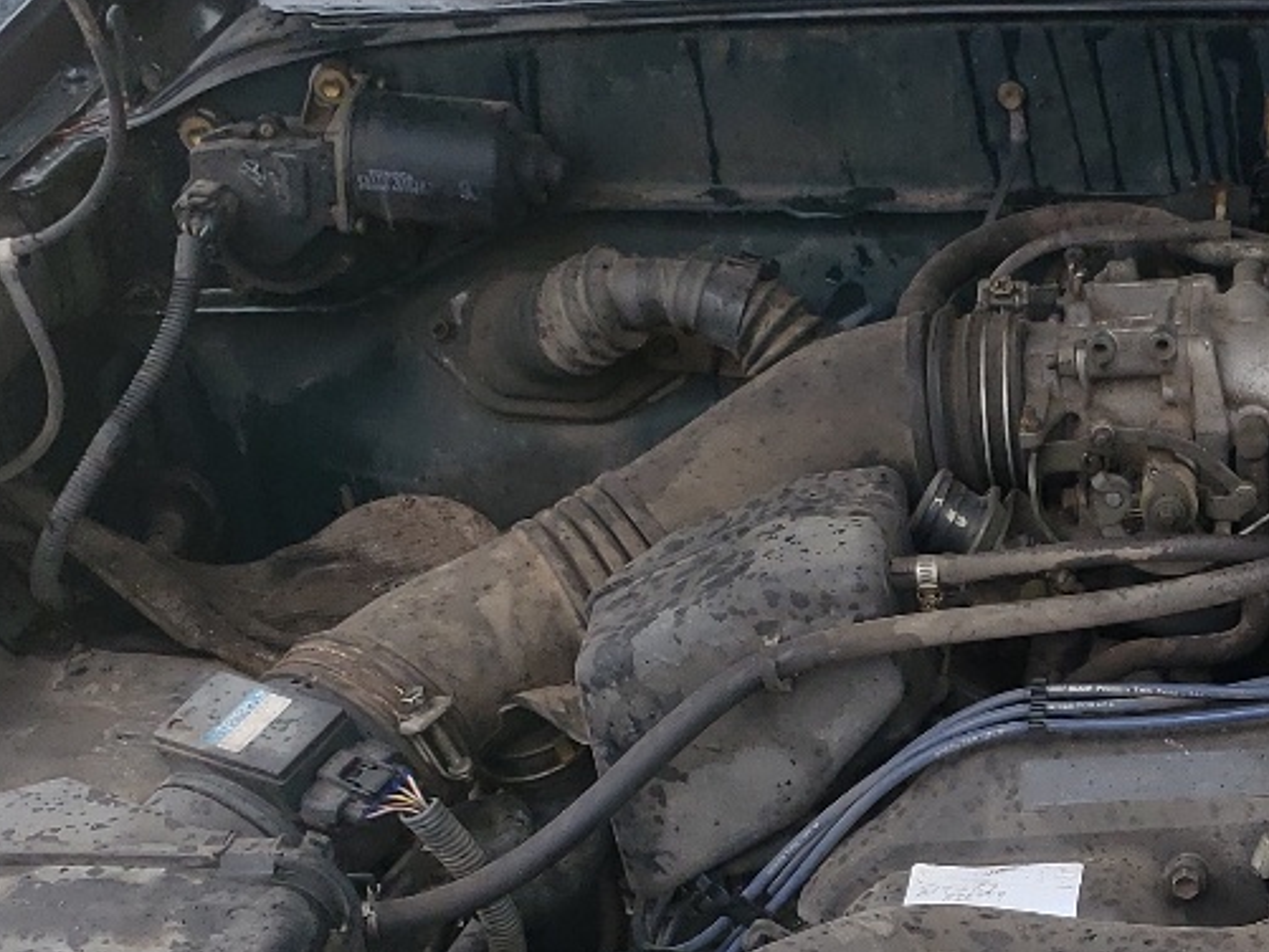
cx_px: 1365
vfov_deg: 17.6
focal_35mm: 83
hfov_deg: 22.3
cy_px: 823
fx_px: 3043
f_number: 1.5
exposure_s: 1/312
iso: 50
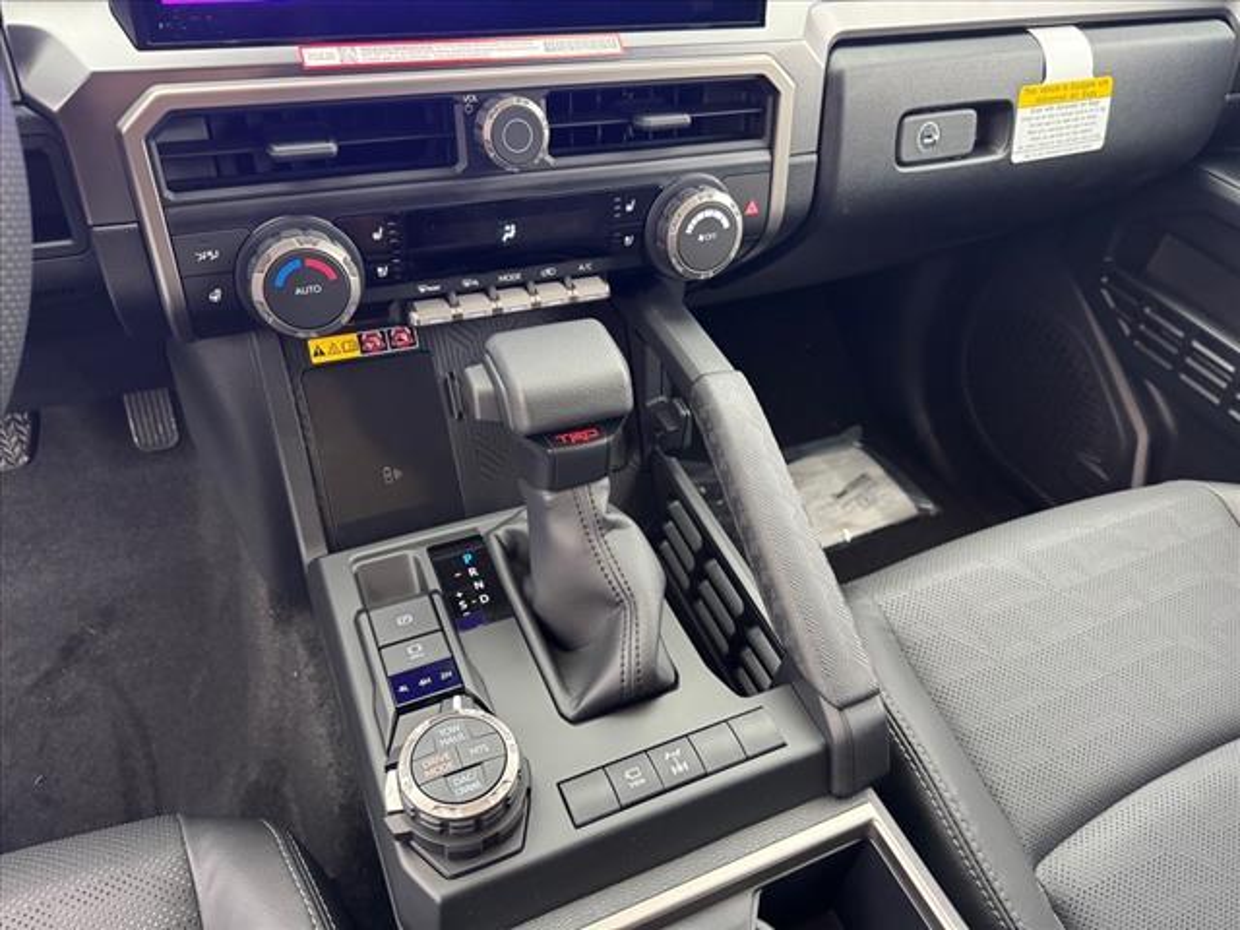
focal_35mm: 24
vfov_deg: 56.8
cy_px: 465
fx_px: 860
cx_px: 620
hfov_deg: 71.6
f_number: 1.78
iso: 800
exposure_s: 1/49
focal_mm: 6.76
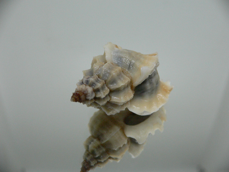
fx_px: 232
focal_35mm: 35
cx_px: 114
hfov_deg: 52.6
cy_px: 86
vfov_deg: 40.7
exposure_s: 1/60
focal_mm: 4.6
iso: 200
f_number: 2.8
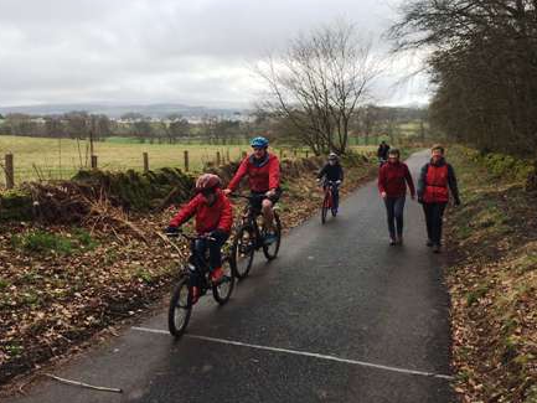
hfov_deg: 60.0
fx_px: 466
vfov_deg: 46.8
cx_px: 269
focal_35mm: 30
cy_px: 197
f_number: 2.2
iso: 32
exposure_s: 1/1208
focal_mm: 4.15
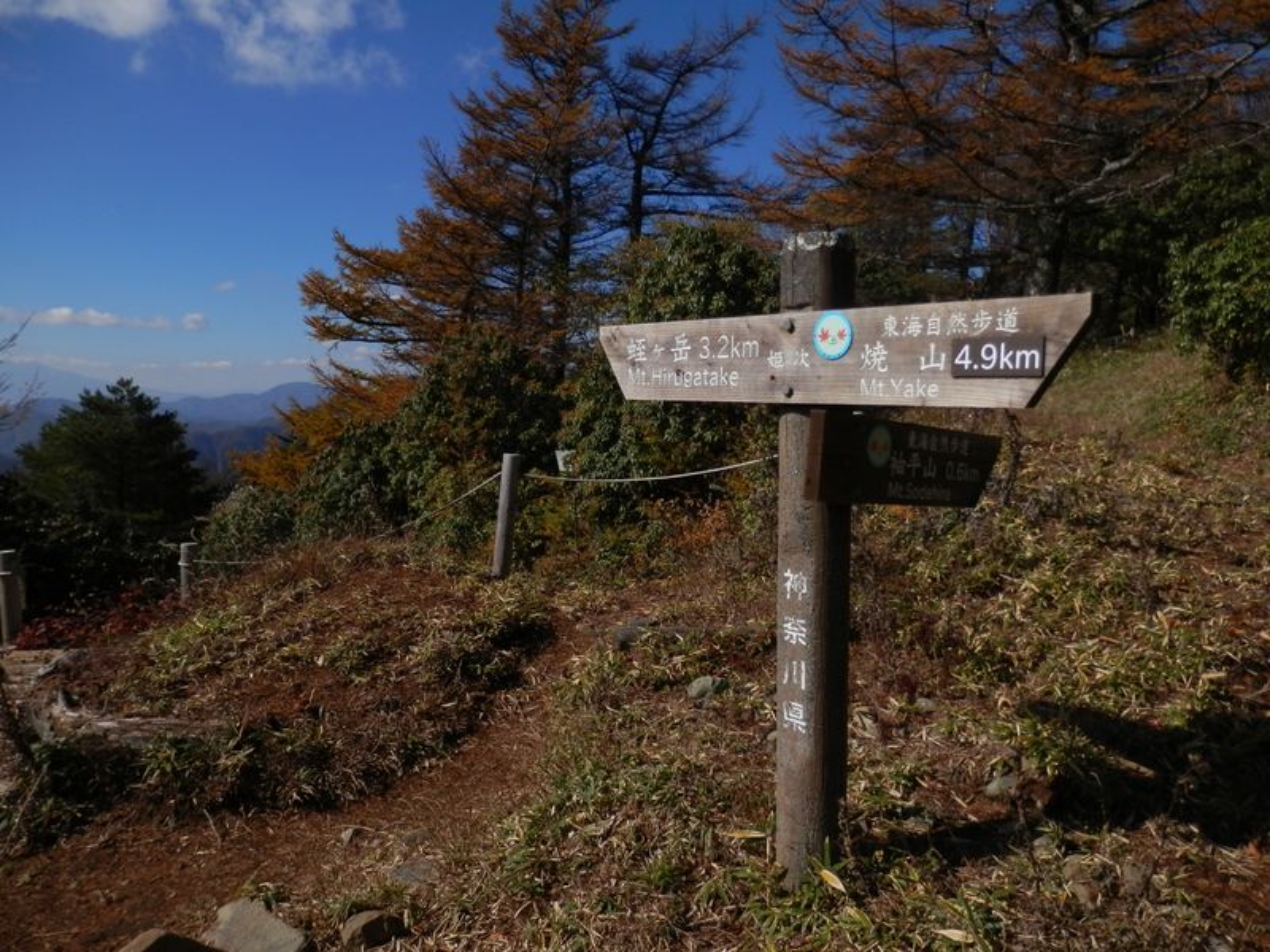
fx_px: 917
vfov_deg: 54.9
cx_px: 635
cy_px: 476
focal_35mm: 25
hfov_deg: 69.4
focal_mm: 4.5
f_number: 8.7
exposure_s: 1/320
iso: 80
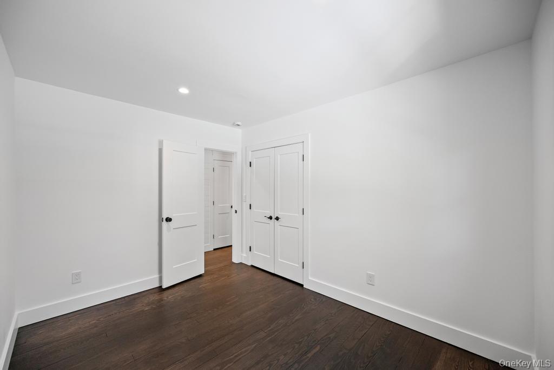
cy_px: 185
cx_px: 277
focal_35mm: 14
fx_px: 215
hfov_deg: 104.2
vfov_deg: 81.2
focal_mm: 14
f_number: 5
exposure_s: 1/100
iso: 1600
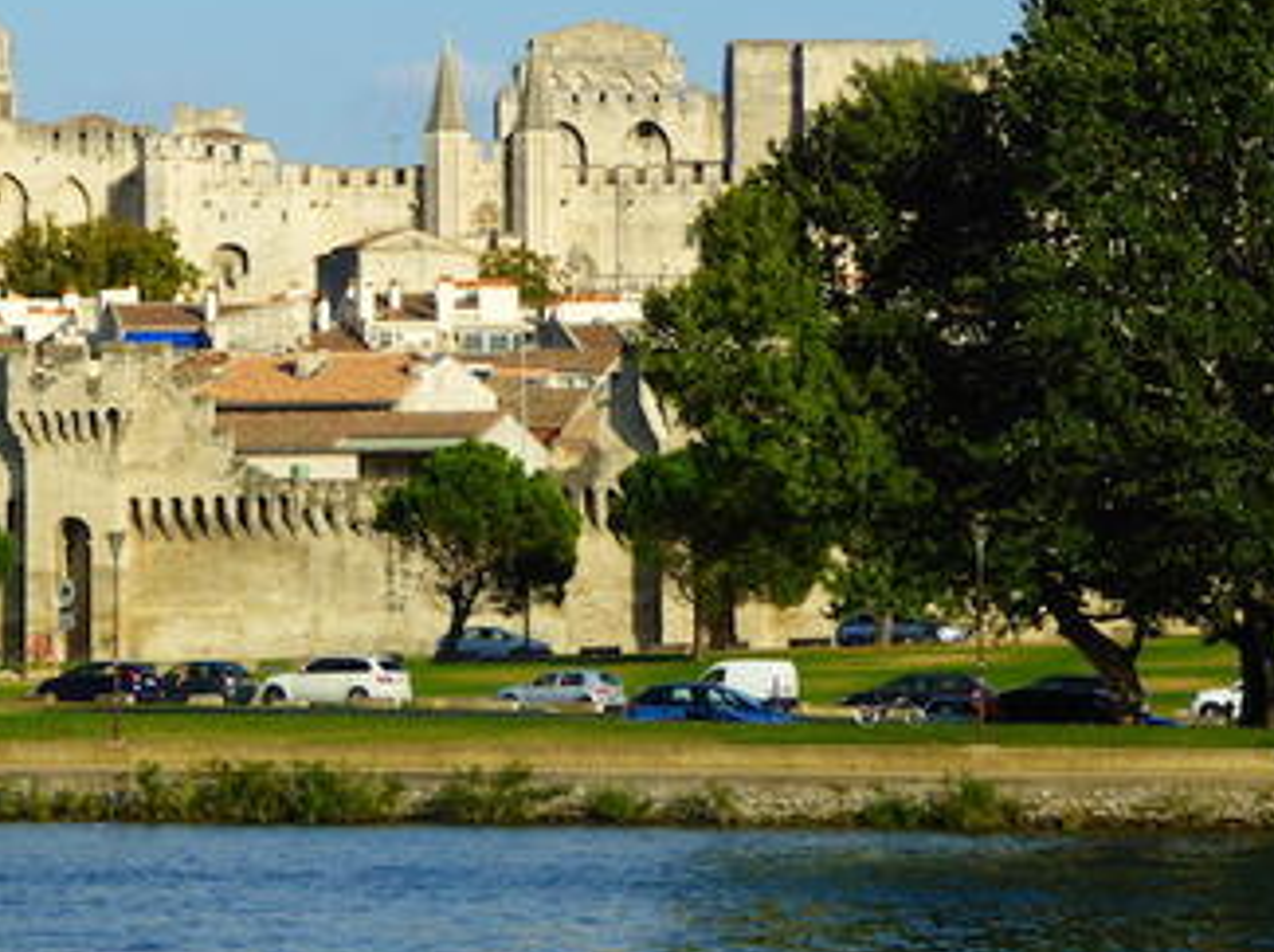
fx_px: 7095
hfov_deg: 10.2
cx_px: 184
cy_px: 288
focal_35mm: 193
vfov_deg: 7.7
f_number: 5
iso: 100
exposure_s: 1/500
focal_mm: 17.5
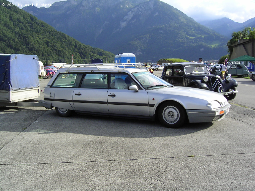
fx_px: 265
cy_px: 96
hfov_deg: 51.4
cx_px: 128
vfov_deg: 39.7
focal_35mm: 36
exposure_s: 1/225
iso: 50
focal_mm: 5.6
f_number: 4.8
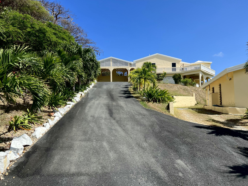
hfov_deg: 67.3
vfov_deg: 53.1
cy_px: 93
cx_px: 124
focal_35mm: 26
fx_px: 186
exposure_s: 1/3968
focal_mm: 5.7
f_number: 1.5
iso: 50
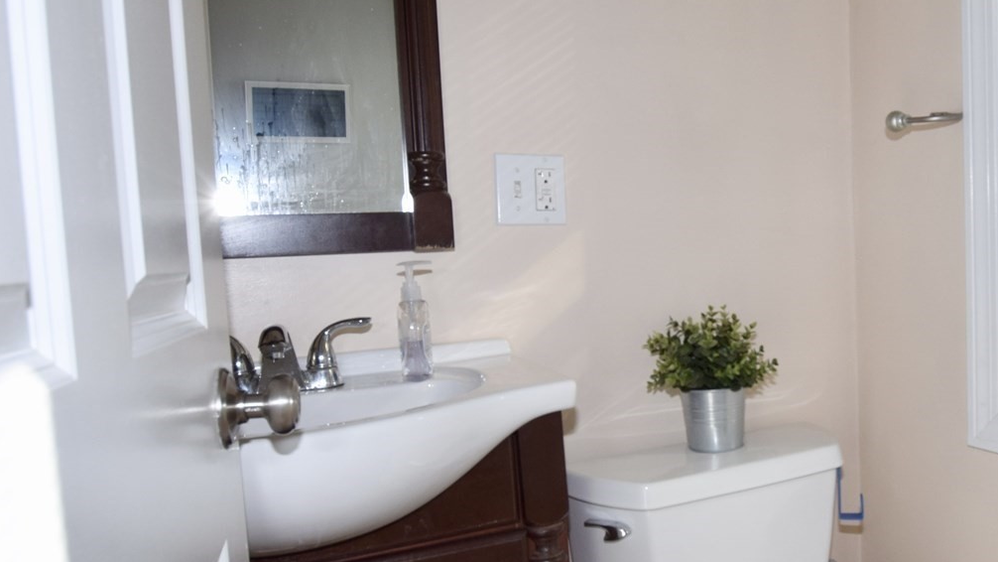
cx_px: 743
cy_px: 304
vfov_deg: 36.7
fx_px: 847
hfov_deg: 58.0
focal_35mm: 32
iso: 220
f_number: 8
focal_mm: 10
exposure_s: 1/250
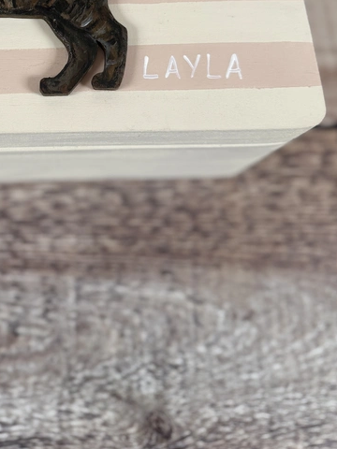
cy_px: 43
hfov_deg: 31.4
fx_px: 571
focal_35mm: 44
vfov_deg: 39.7
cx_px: 35
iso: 125
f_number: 1.78
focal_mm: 6.76
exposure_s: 1/121
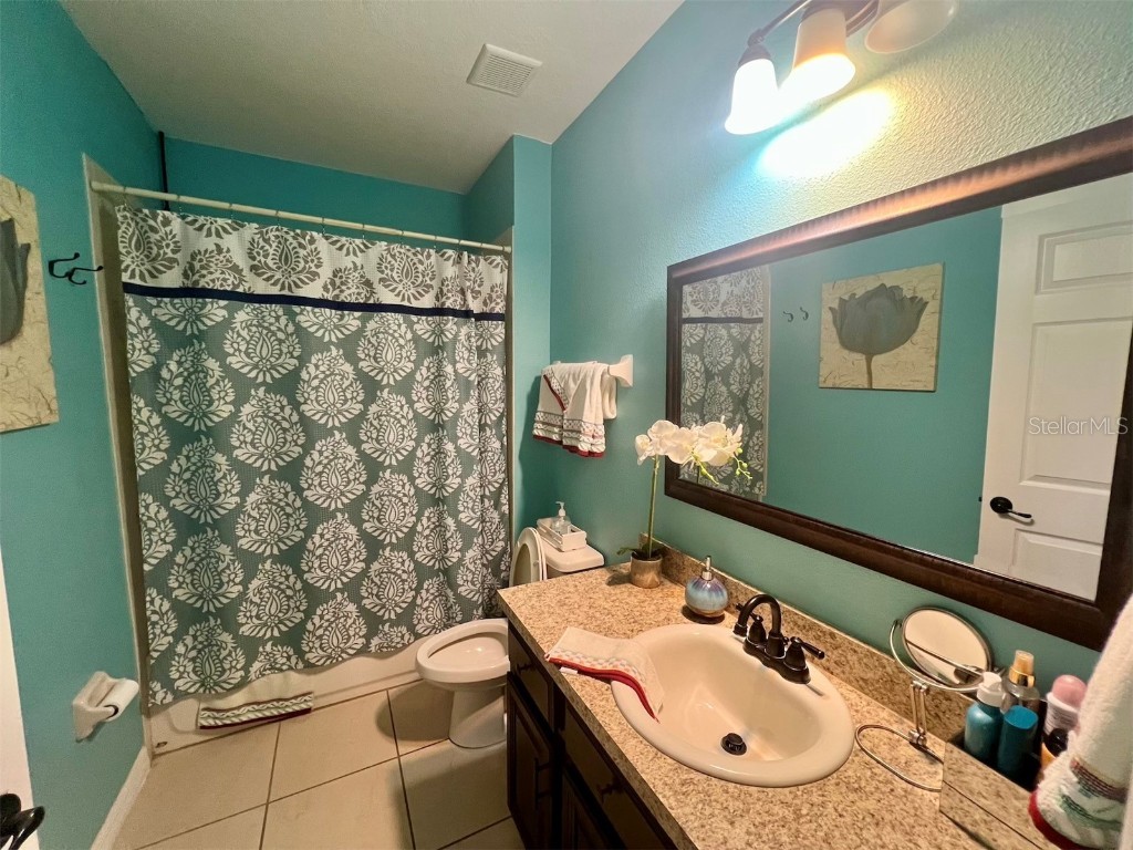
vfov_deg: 89.9
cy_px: 425
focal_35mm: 13
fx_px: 425
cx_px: 566
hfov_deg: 106.2
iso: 400
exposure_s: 1/60
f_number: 1.8
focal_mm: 1.57
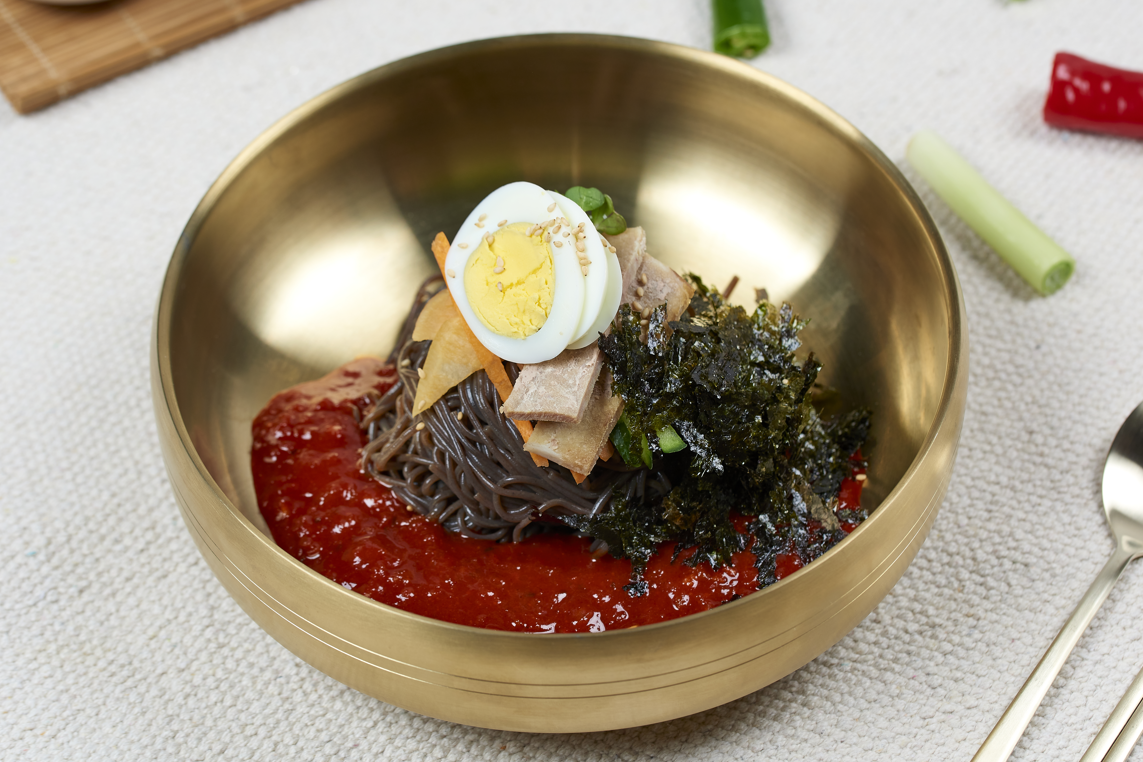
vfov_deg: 15.0
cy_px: 382
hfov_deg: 22.4
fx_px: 2889
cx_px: 572
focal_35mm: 91
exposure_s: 1/160
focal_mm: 90
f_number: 6.3
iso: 250
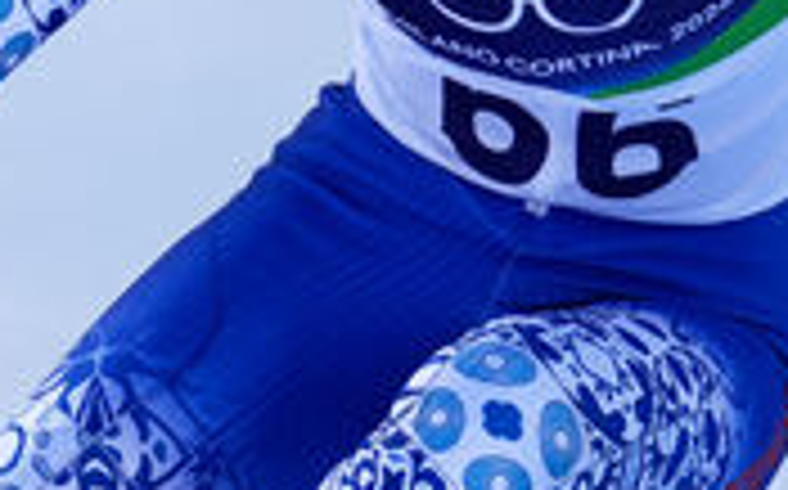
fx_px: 80906
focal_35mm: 3771
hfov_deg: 0.6
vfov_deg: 0.3
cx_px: -41
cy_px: -99
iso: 250
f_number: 4
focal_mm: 600
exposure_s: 1/3200
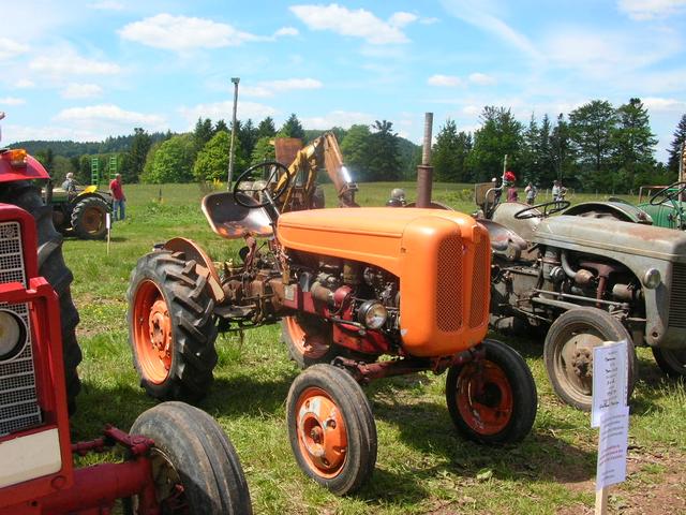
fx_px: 694
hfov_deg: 52.6
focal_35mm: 35
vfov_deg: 40.7
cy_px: 258
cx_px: 343
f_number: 5.6
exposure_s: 1/208
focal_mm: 5.8
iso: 50
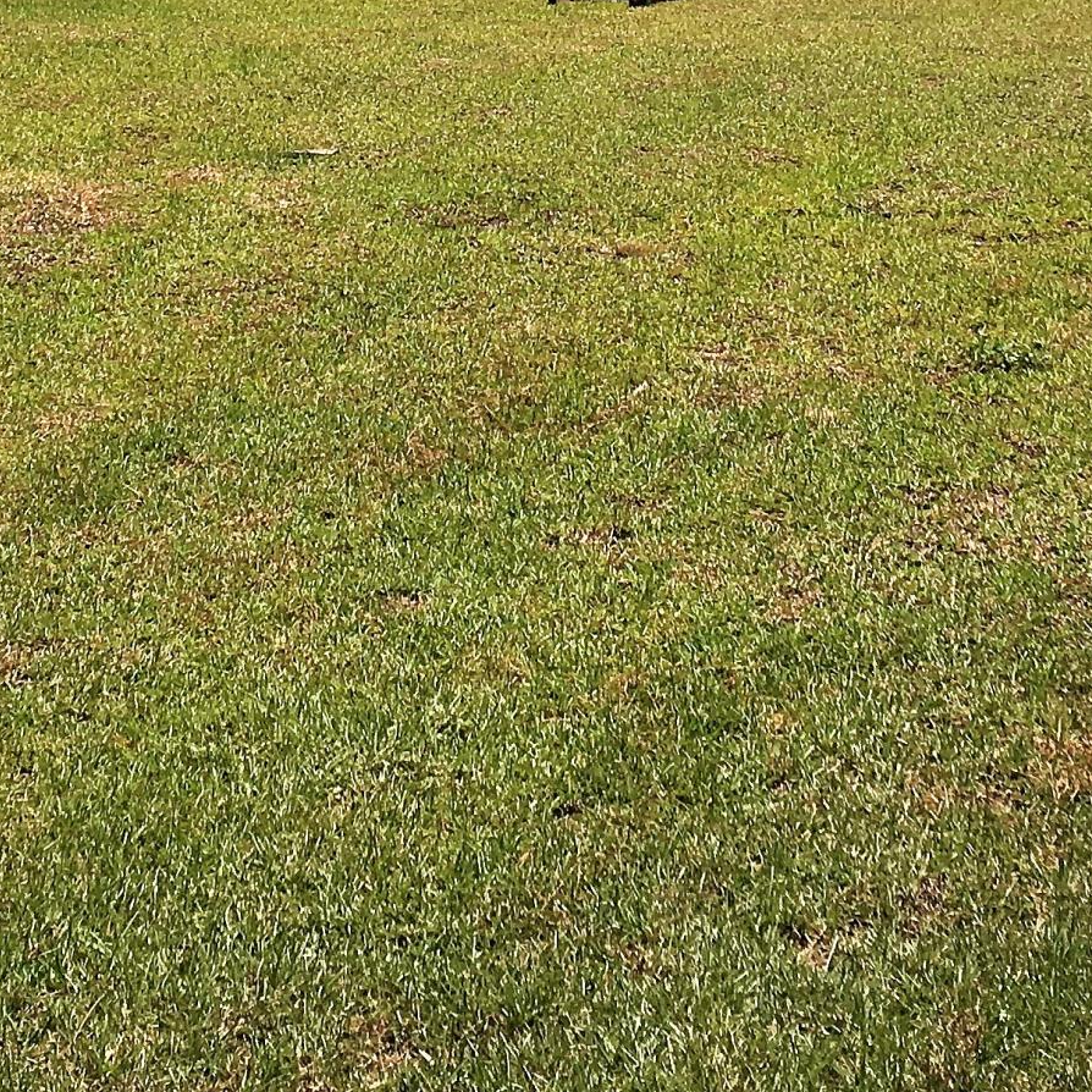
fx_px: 3069
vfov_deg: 19.3
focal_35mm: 86
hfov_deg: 20.2
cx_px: 496
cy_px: -133
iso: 25
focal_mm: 4.15
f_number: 2.2
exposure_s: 1/1748
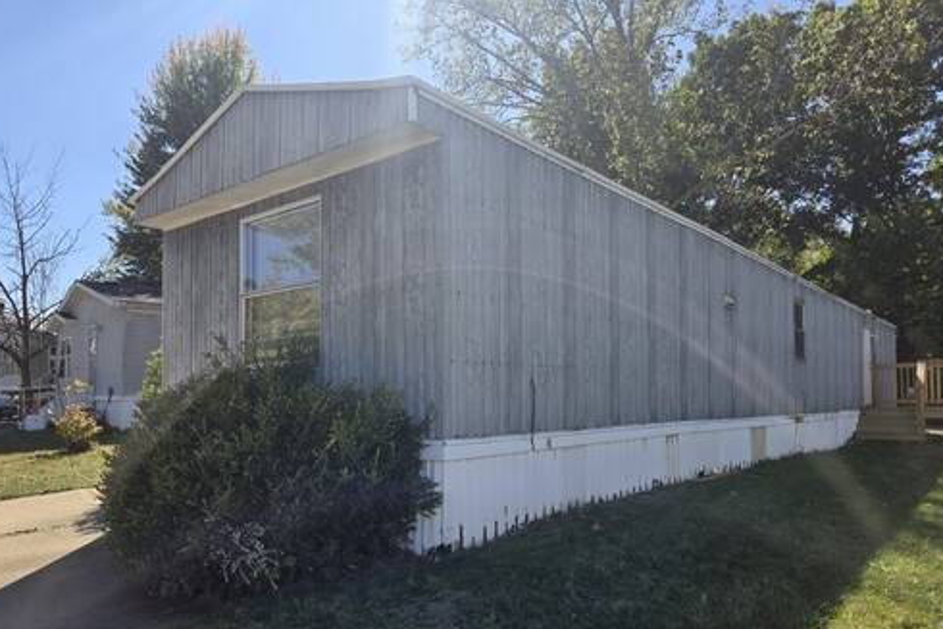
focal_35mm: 25
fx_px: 655
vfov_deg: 51.1
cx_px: 466
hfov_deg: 71.5
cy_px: 367
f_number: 1.8
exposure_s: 1/1173
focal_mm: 5.4
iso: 25
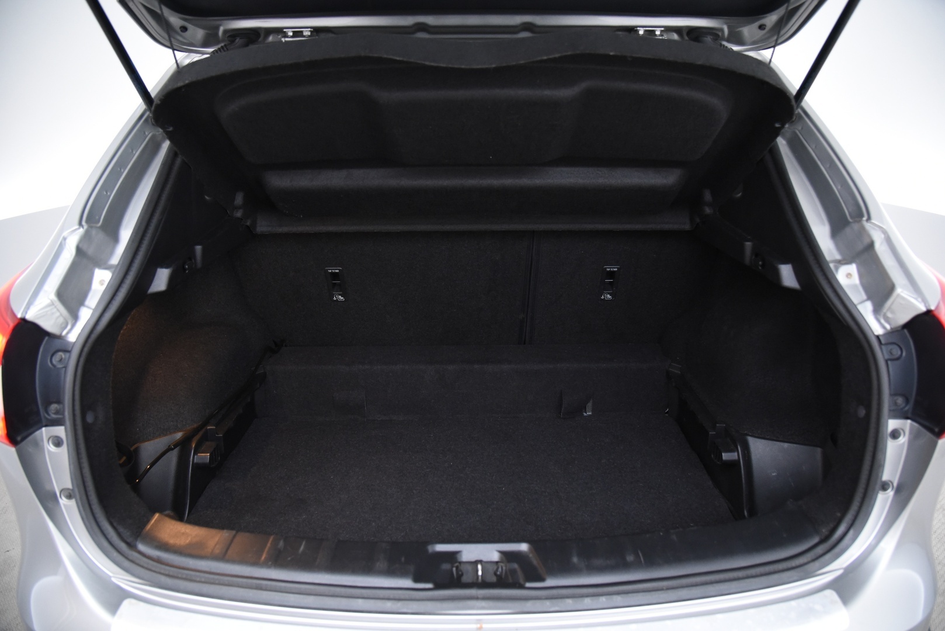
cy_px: 316
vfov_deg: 53.2
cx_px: 472
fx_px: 630
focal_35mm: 24
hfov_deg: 73.7
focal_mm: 24
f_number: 4
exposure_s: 1/80
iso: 4000
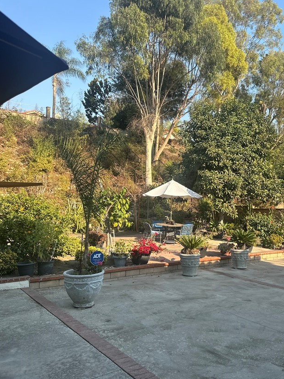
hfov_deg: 46.6
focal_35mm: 30
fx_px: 328
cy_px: 203
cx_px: 169
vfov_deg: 59.9
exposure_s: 1/1613
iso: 80
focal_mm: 6.86
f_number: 1.78
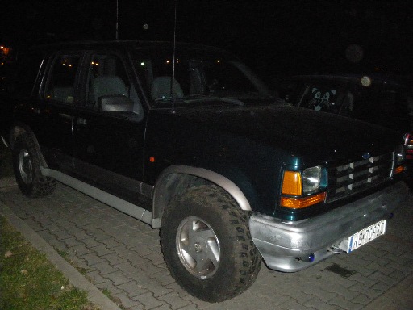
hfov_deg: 51.4
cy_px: 155
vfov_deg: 39.7
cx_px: 206
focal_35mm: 36
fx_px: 430
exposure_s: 1/50
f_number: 3.5
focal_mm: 6.3
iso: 800
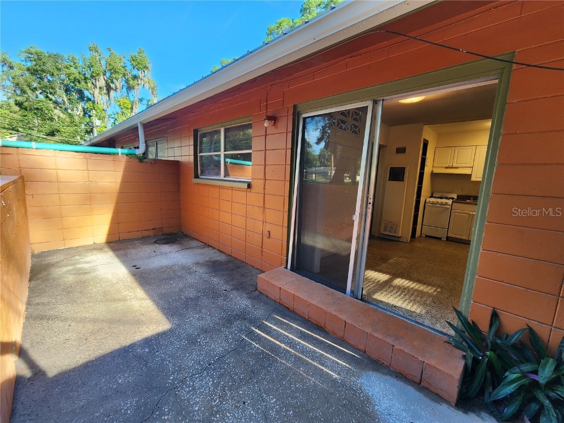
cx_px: 282
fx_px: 212
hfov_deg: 106.2
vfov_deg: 89.9
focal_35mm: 13
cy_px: 212
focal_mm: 2.2
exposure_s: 1/120
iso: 64
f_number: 2.2
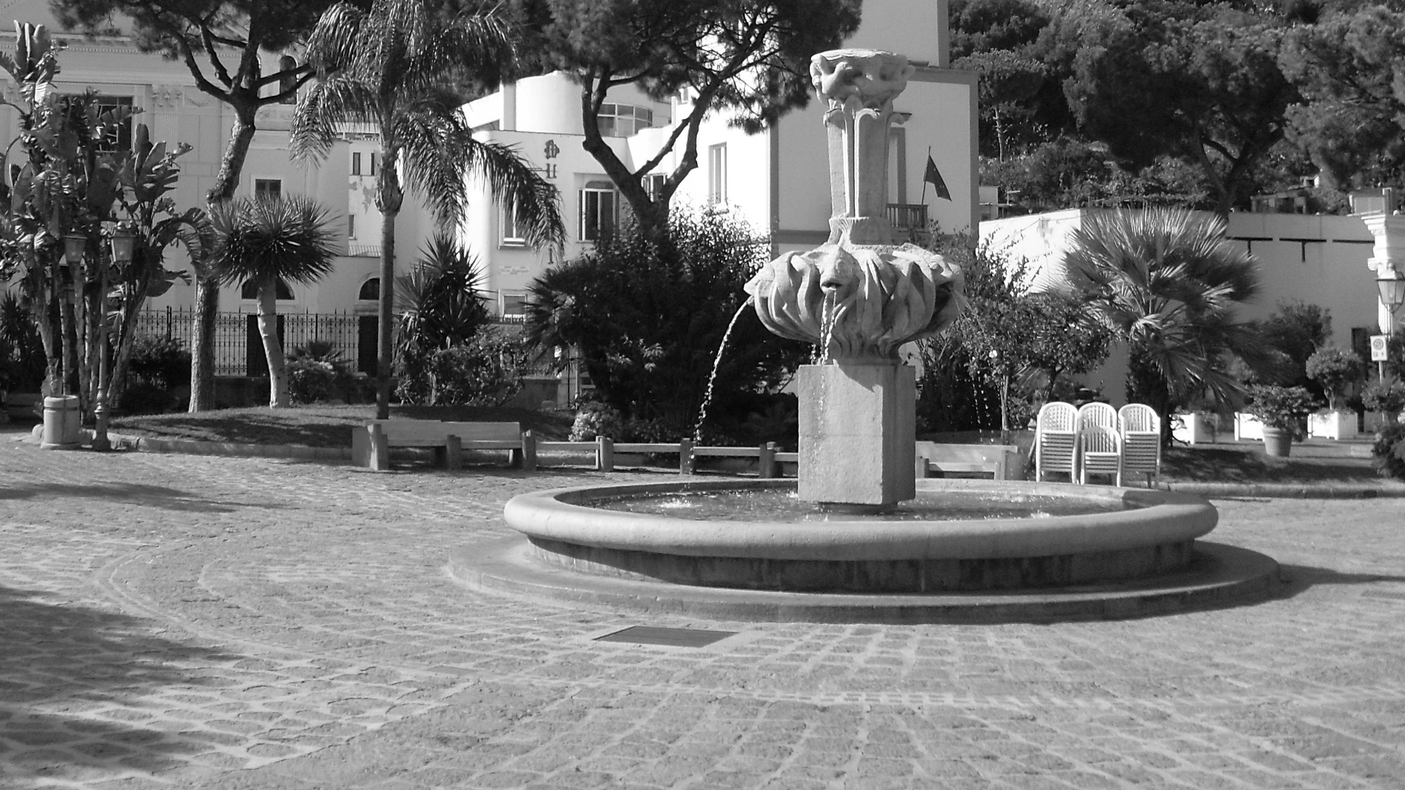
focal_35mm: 50
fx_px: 1863
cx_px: 571
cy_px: 161
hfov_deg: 41.2
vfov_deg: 23.6
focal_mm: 6.3
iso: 80
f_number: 7.7
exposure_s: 1/250
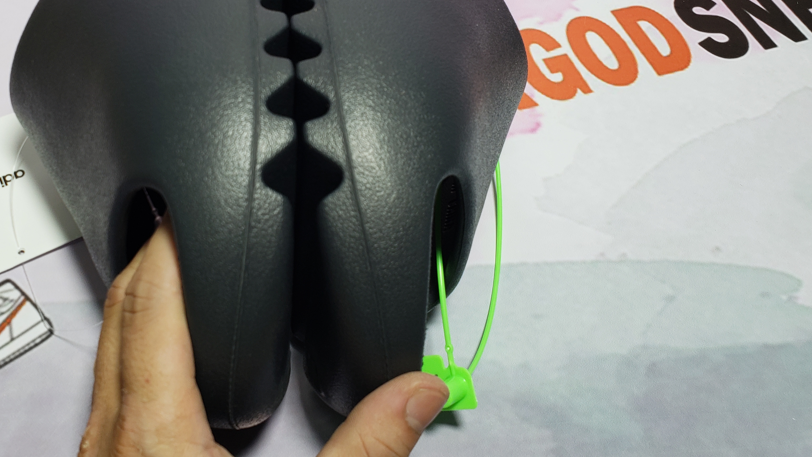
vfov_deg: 31.2
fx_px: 797
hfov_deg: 53.4
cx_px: 302
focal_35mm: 37
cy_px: 91
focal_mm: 4.3
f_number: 2.4
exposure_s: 1/168
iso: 50
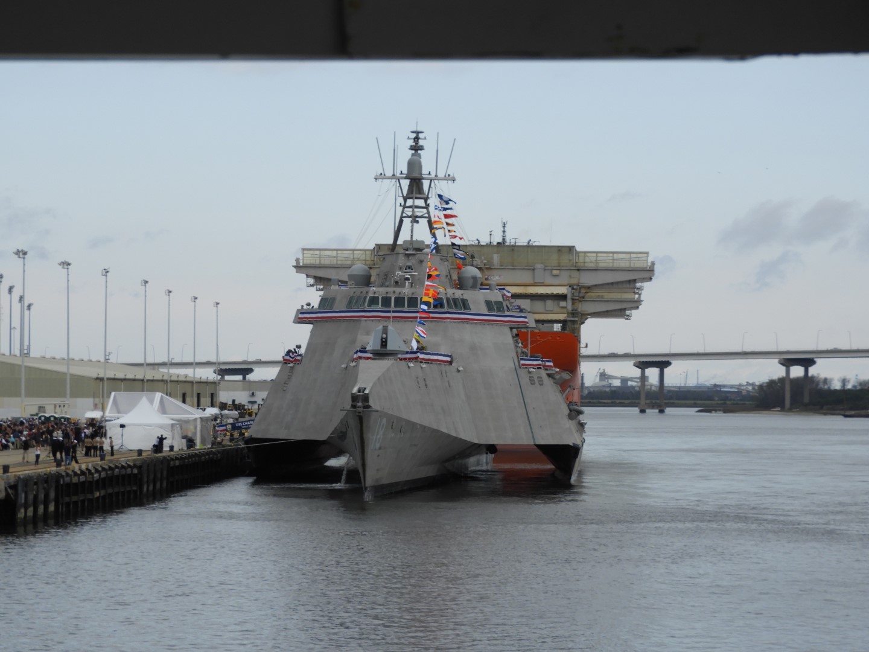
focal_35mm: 125
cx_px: 434
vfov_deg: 11.9
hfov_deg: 15.8
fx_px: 3138
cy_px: 326
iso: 100
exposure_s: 1/400
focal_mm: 22.4
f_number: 5
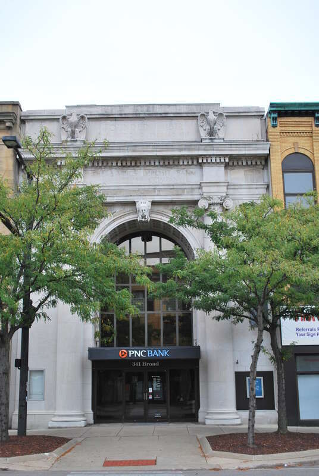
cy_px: 238
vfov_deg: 44.9
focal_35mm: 44
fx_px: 576
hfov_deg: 30.9
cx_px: 160
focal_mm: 29
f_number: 5
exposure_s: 1/100
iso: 200
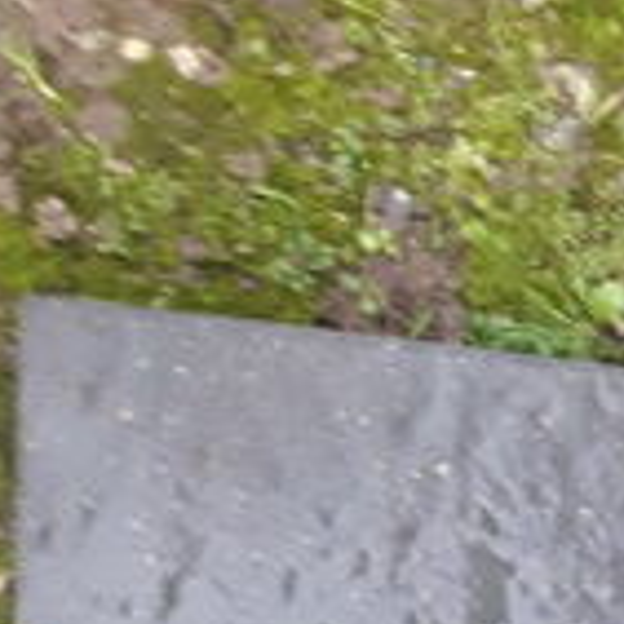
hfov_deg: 14.1
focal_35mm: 112
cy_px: 1080
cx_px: 1053
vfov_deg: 14.0
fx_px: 2284
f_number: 1.9
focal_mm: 3.7
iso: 160
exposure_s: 1/20
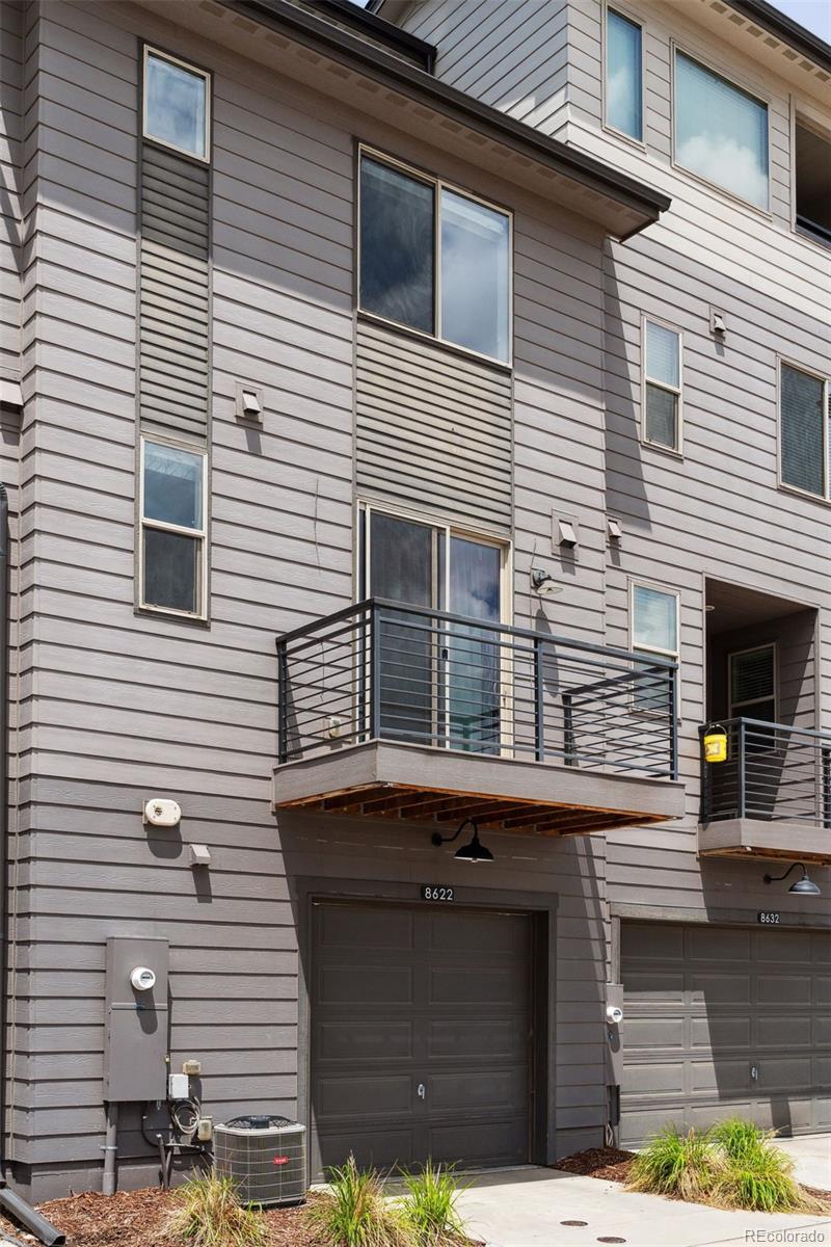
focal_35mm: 37
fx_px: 1281
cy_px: 624
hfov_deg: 35.9
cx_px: 416
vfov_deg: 51.9
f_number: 9
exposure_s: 1/1000
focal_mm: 37
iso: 400
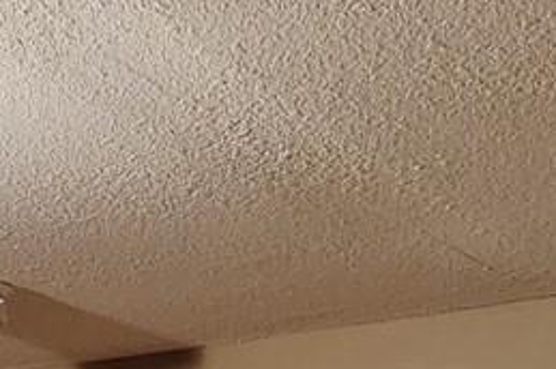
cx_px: 17
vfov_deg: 8.2
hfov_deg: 13.7
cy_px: 1025
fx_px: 2283
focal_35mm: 148
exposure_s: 1/120
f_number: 1.8
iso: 1000
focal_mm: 5.4
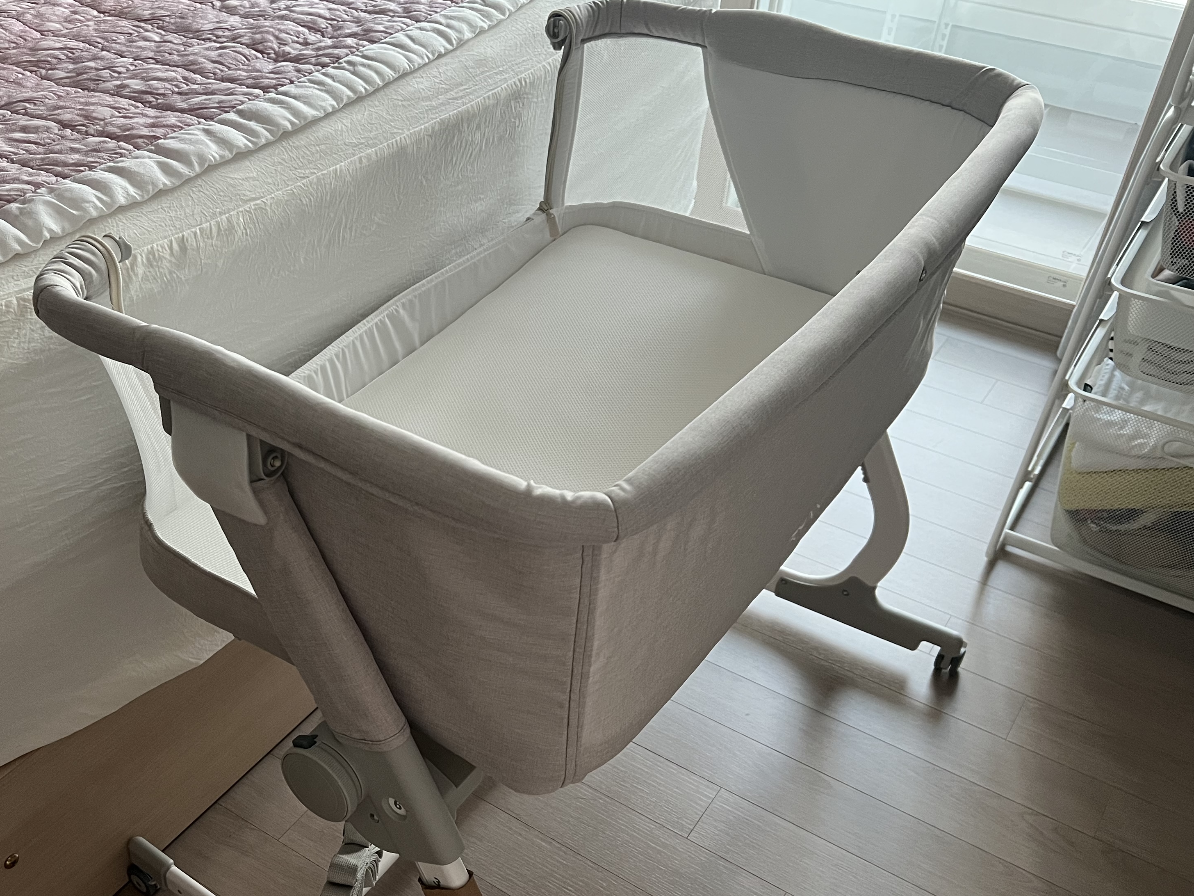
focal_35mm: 36
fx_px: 1242
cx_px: 451
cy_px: 561
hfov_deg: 50.9
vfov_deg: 39.4
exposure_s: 1/60
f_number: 1.5
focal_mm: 5.7
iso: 400
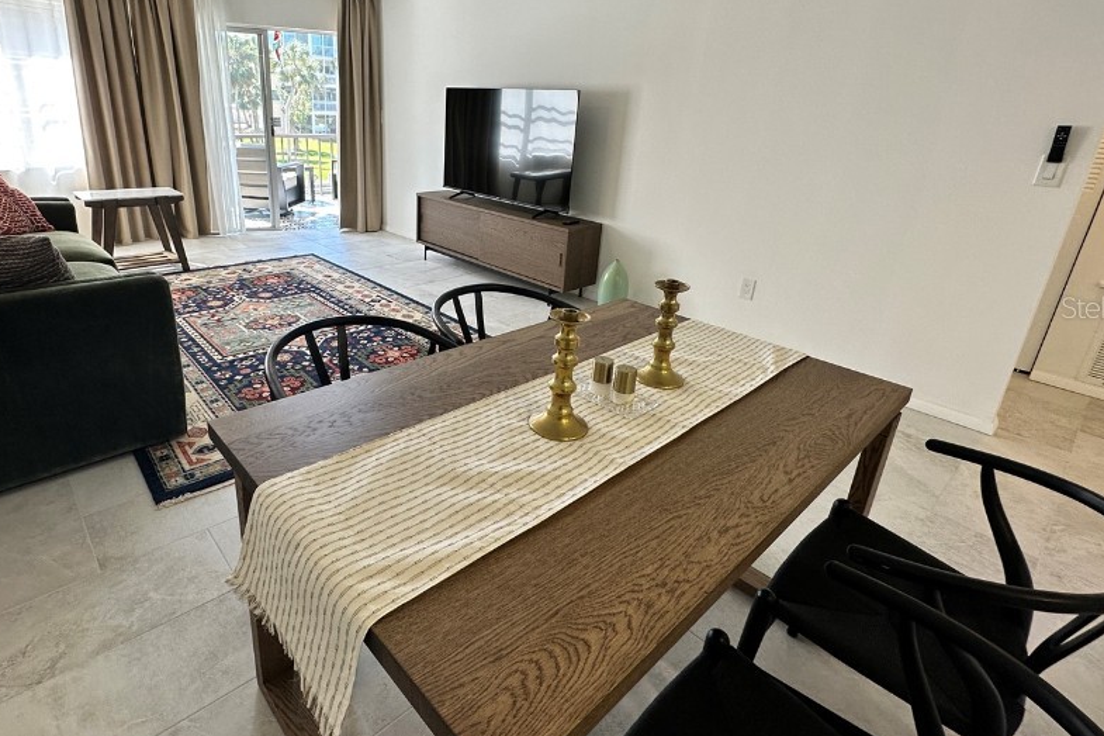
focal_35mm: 19
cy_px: 307
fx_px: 583
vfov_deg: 64.1
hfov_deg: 86.4
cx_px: 474
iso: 100
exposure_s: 1/120
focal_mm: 2.22
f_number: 2.2
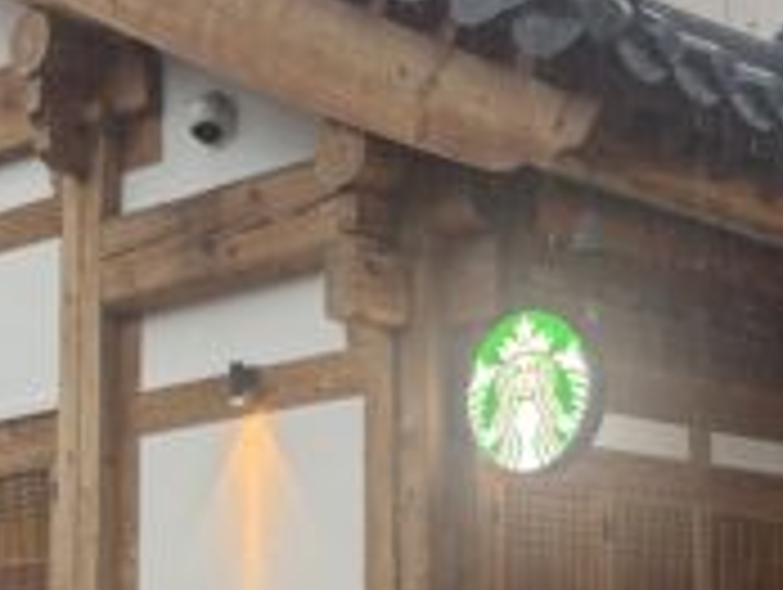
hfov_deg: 20.5
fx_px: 2152
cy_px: 464
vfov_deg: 15.5
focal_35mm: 95
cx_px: 572
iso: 125
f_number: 1.78
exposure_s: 1/121
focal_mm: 6.76
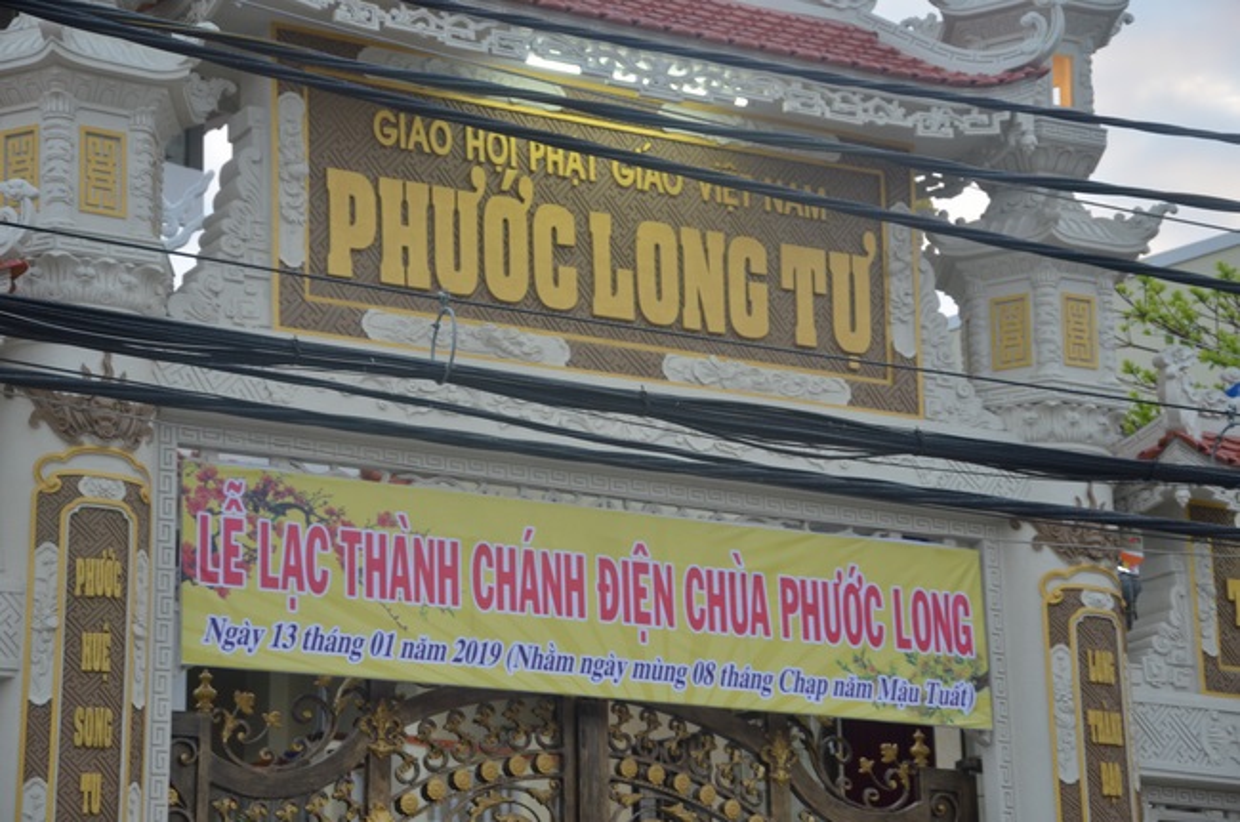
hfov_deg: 21.9
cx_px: 620
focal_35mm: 93
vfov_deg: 14.7
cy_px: 411
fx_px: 3198
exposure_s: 1/160
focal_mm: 62
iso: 800
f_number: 6.3
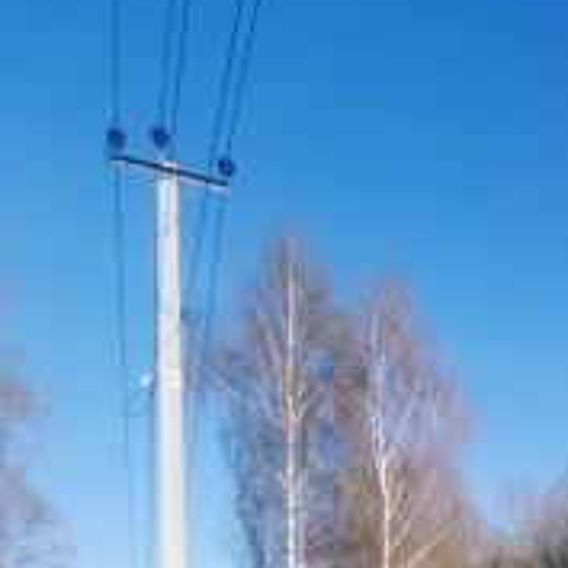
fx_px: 984
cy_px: 706
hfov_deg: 22.3
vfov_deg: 27.7
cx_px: 976
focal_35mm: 53
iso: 50
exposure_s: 1/762
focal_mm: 2.23
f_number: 2.2
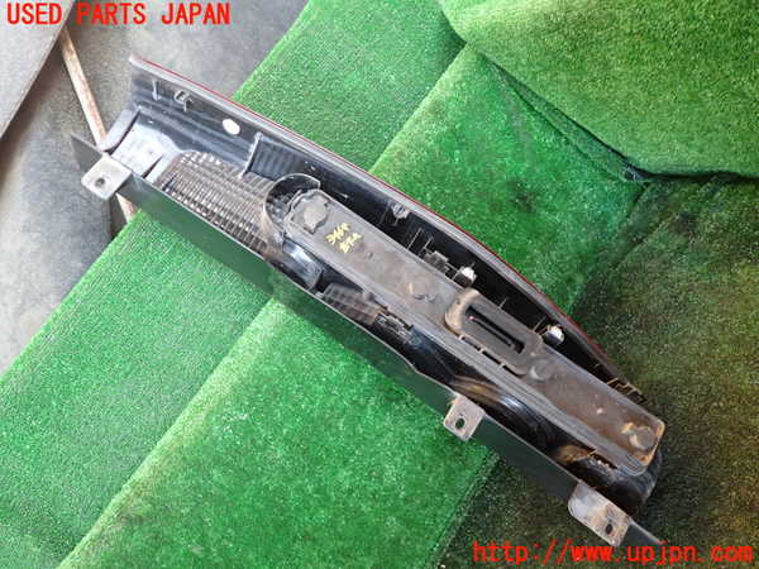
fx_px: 658
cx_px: 380
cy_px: 284
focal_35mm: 30
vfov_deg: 46.8
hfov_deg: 60.0
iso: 400
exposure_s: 1/30
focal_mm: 5.4
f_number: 2.3
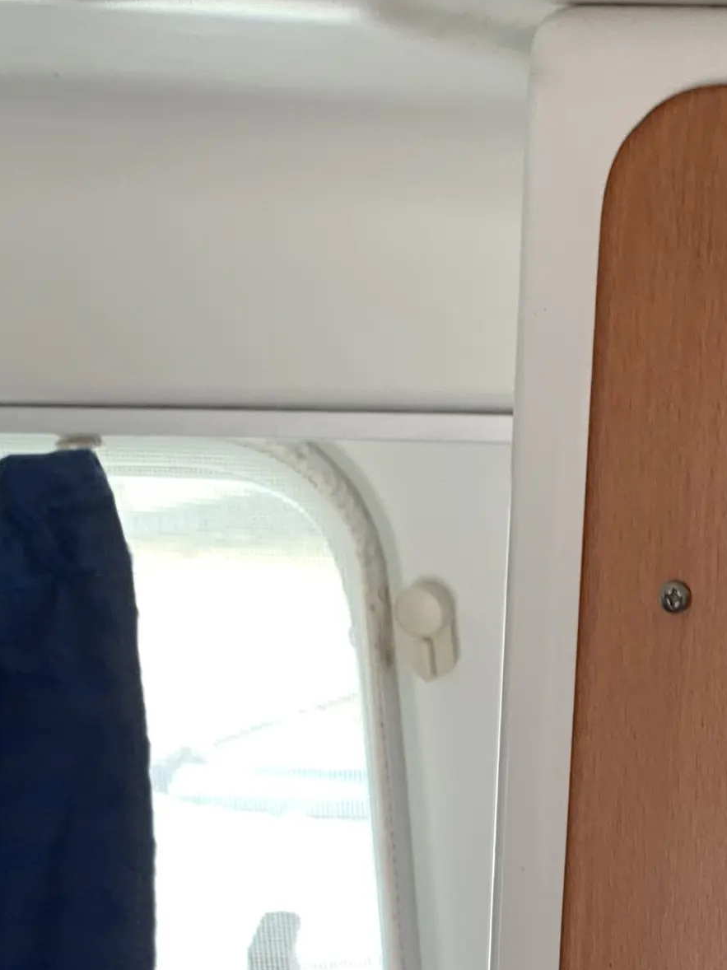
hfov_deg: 15.4
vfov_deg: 20.6
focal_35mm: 89
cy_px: 1163
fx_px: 2493
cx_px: 1059
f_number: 1.8
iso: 25
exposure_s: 1/122
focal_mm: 4.25
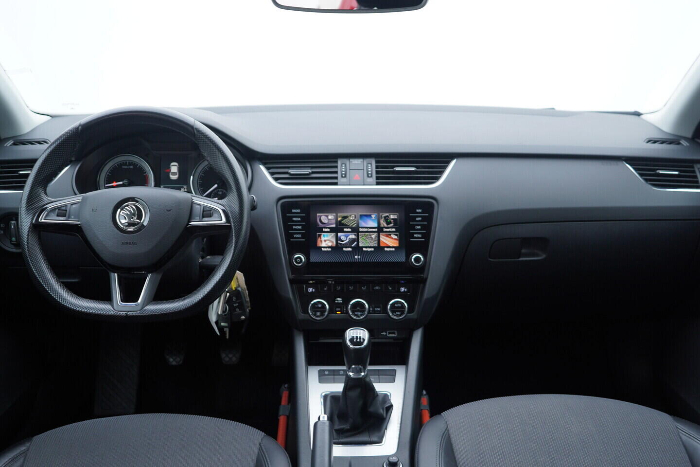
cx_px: 350
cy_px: 234
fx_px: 700
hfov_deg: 53.1
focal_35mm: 36
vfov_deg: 36.9
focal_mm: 24
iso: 160
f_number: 2.8
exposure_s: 1/40
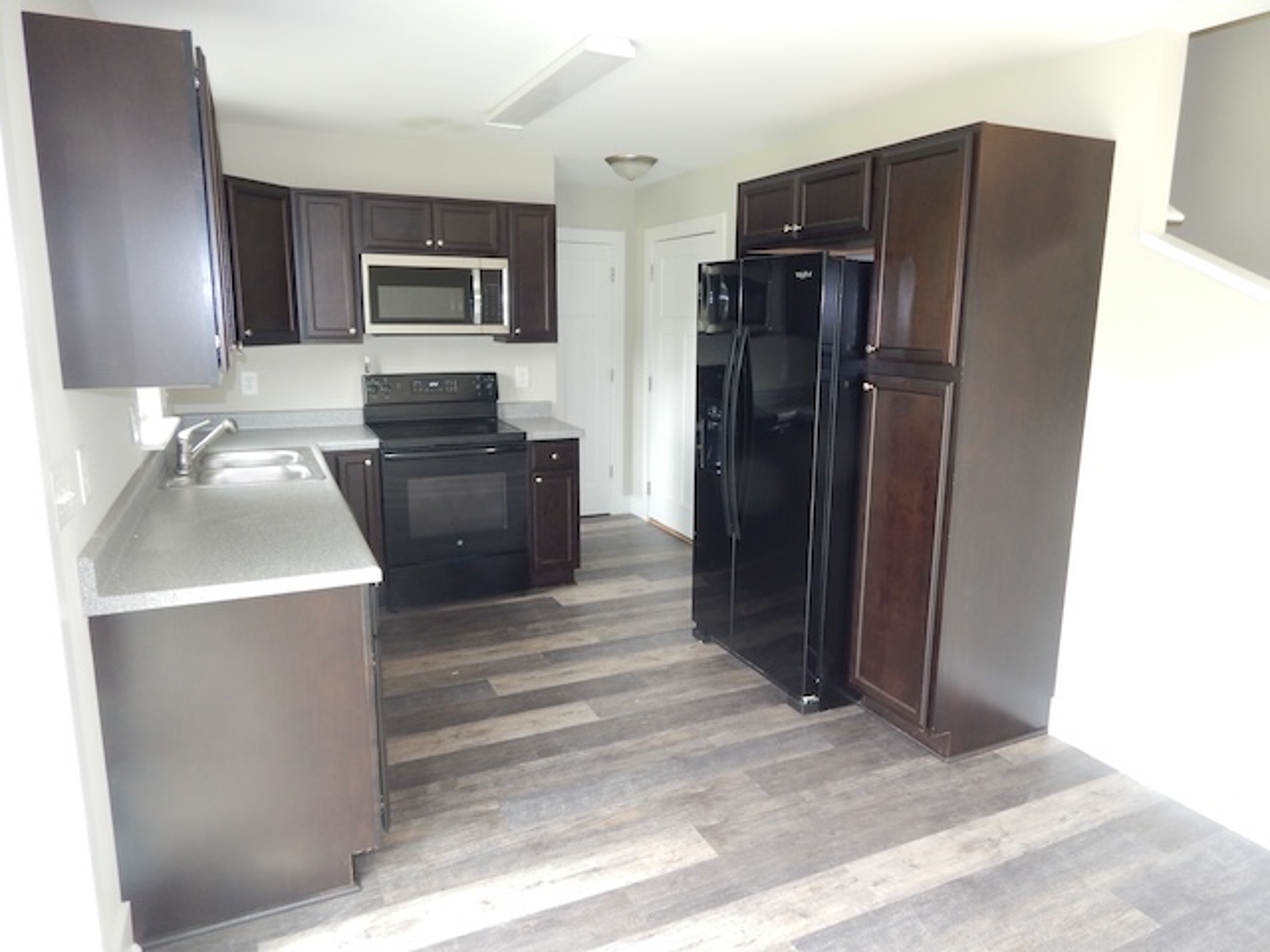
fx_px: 807
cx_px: 635
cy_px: 476
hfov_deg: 76.4
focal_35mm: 22
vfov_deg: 61.1
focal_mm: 4
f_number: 3
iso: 180
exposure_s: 1/30
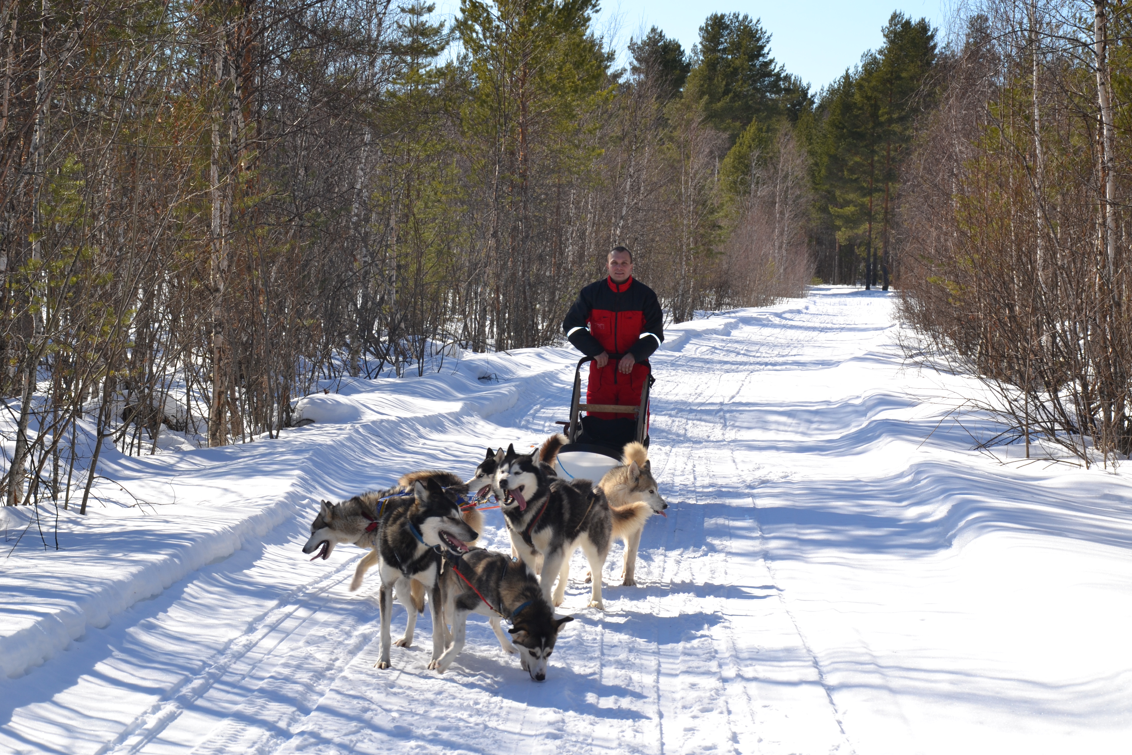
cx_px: 566
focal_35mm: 93
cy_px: 378
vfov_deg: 14.7
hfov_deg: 21.9
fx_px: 2924
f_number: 10
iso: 100
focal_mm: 62
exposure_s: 1/200
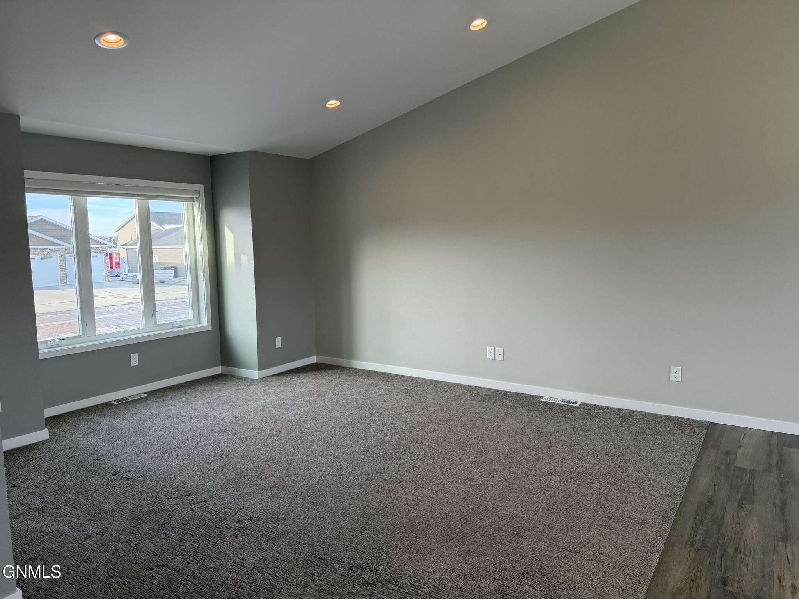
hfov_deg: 71.6
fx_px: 554
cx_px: 400
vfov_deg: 56.8
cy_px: 300
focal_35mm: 24
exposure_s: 1/212
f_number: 1.78
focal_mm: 6.76
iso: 160
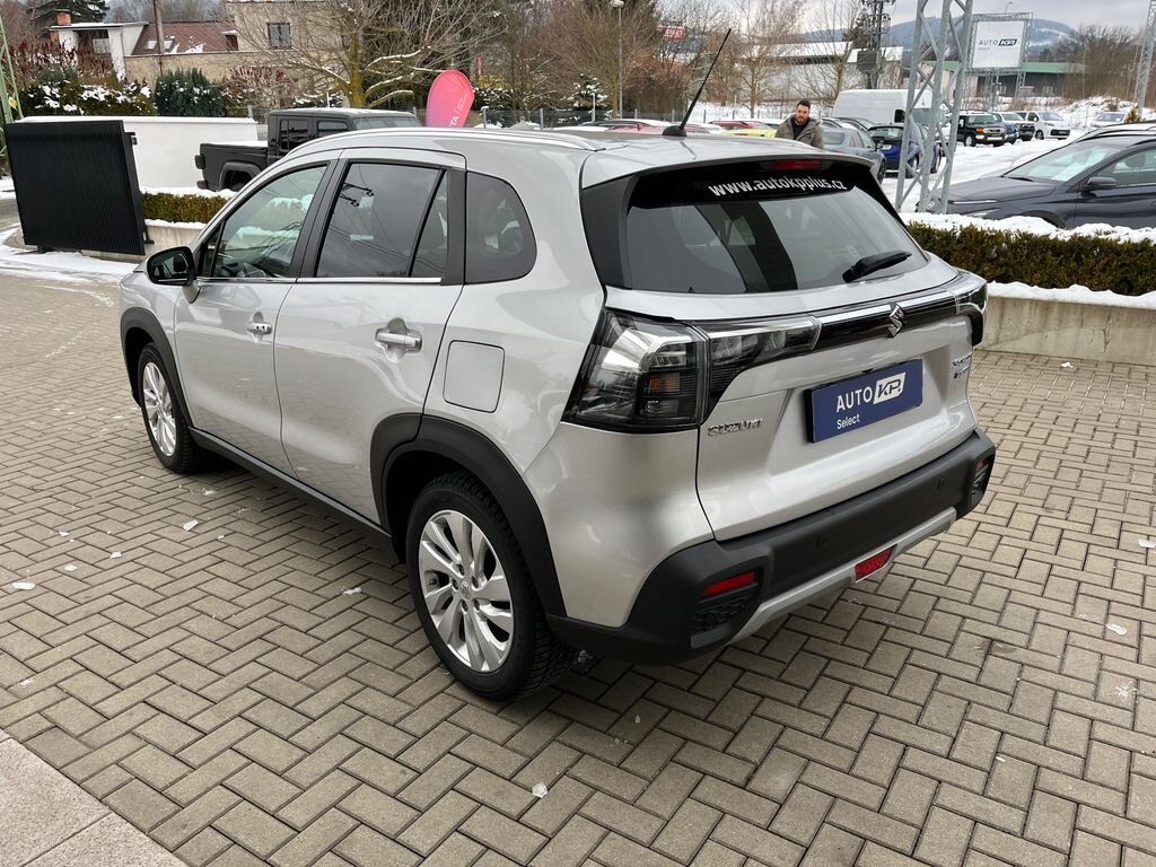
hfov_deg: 67.3
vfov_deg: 53.1
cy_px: 434
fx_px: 868
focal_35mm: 26
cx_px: 578
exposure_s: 1/375
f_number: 1.6
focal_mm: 5.1
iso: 50
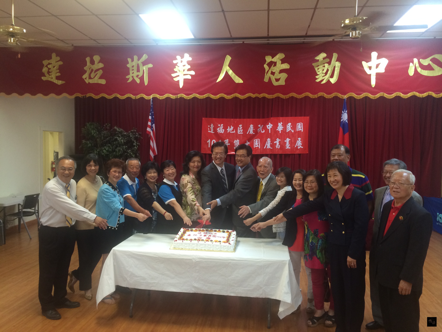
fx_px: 383
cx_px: 221
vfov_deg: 46.8
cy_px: 166
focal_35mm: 30
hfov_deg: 60.0
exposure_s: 1/30
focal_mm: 4.12
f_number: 2.2
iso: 125
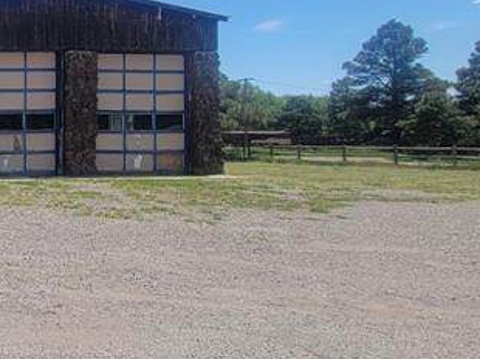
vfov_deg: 33.3
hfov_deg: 25.9
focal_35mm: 43
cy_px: 125
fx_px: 596
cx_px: -300
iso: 50
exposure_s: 1/1461
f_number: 2.2
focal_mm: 2.2
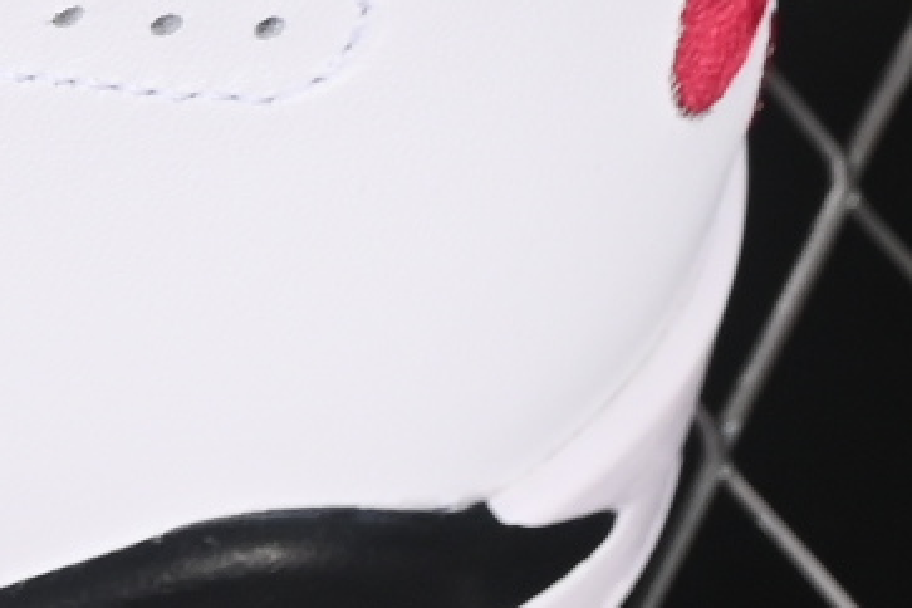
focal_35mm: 576
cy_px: -847
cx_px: -1497
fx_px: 14591
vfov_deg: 2.4
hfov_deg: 3.5
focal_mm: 50
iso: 160
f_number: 7.1
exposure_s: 1/80
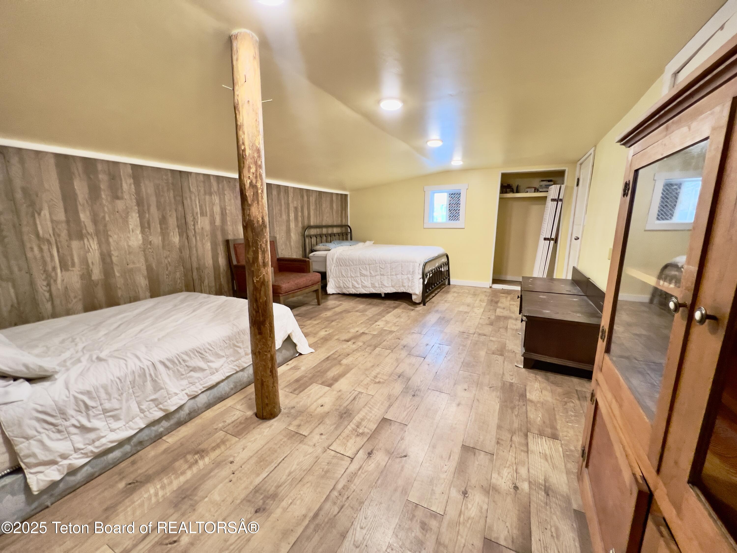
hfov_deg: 106.2
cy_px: 276
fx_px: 277
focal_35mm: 13
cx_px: 368
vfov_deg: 89.9
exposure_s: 1/60
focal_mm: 1.57
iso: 200
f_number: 1.8
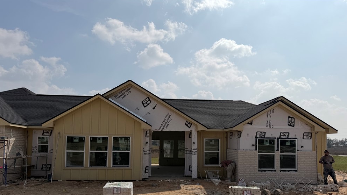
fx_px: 248
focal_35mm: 27
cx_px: 171
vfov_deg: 42.2
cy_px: 132
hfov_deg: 69.9
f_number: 1.78
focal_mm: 6.76
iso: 80
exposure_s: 1/17544
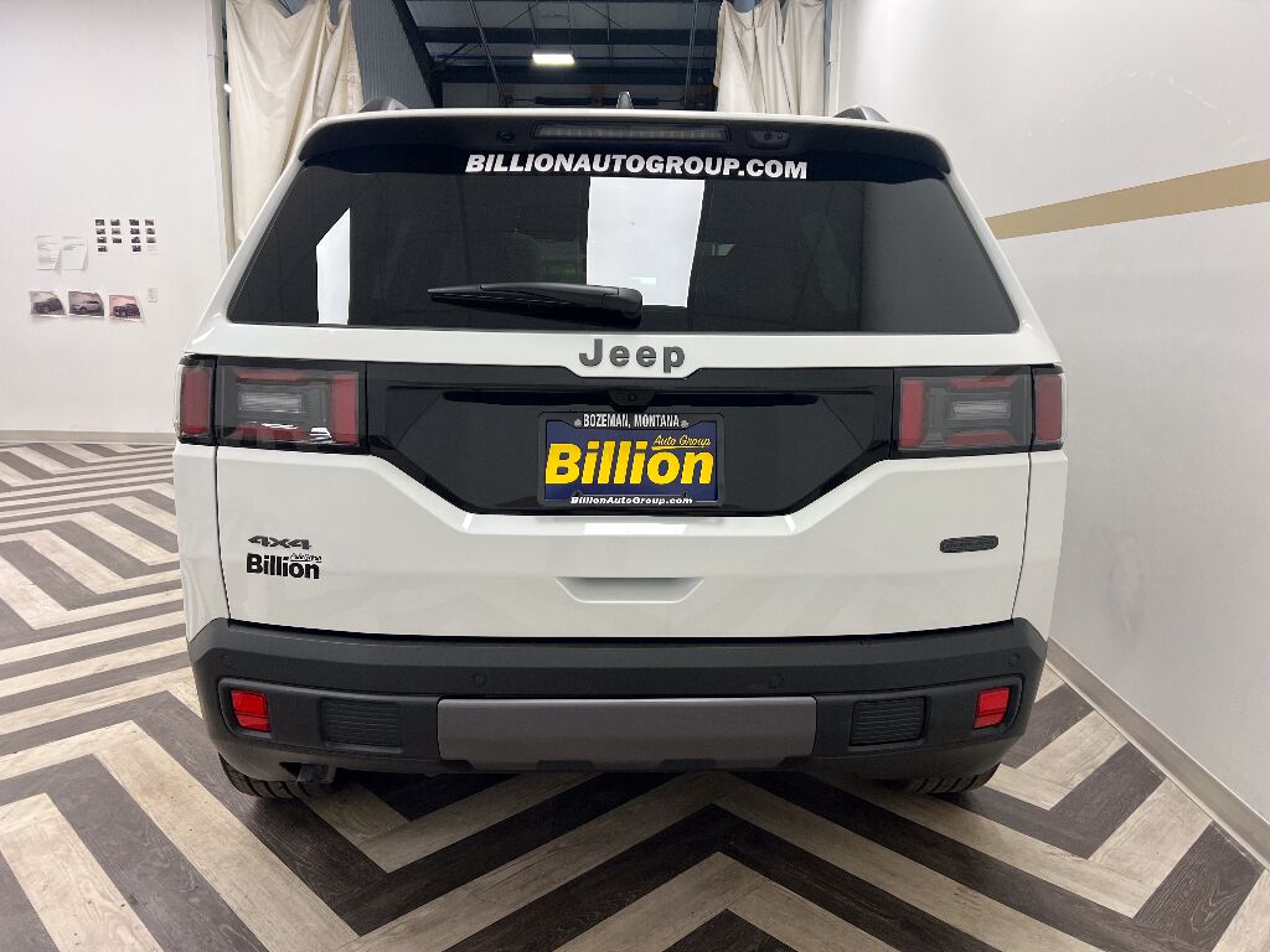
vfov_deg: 53.1
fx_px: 954
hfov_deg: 67.3
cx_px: 635
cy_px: 476
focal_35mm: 26
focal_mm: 5.7
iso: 100
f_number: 1.5
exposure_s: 1/120
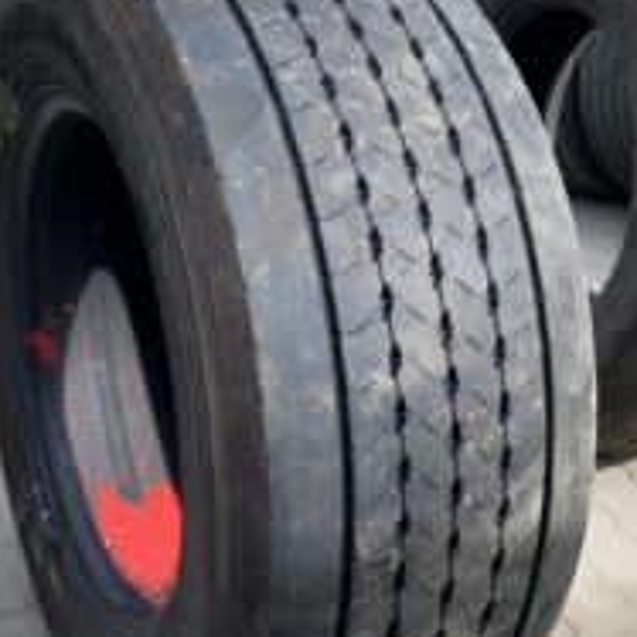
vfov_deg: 32.2
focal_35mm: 53
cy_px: 363
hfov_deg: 32.2
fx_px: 1103
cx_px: 293
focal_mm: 4.25
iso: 25
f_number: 1.8
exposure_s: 1/664
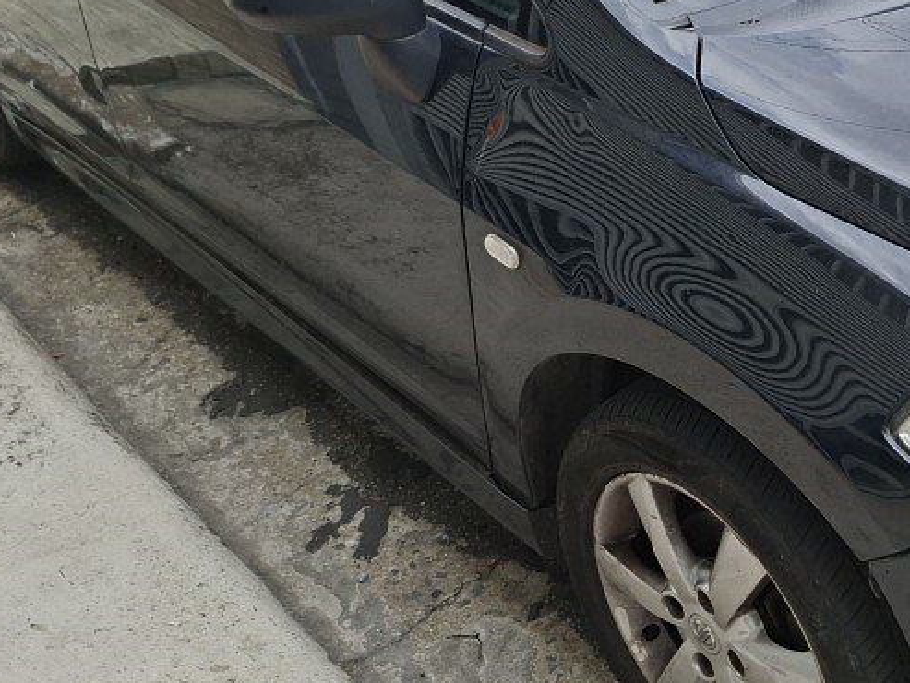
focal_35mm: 56
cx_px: 762
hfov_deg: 33.1
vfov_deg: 25.7
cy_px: 144
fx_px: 1473
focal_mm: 5.54
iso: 50
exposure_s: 1/1333
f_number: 1.8
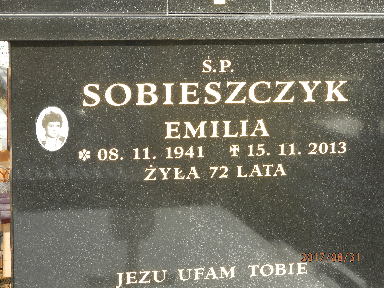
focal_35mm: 106
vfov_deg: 14.0
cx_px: 192
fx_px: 1176
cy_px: 144
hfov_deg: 18.5
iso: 80
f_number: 4.5
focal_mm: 19
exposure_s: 1/160
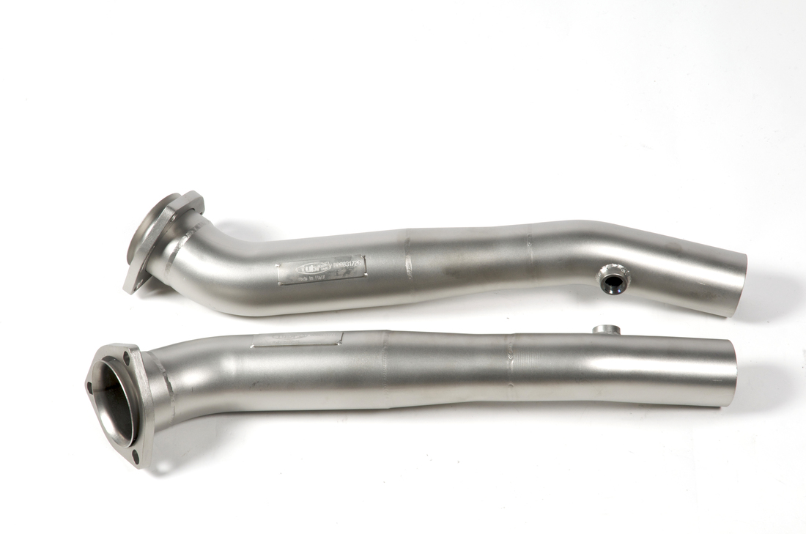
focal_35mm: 108
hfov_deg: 19.0
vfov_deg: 12.6
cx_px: 403
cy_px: 267
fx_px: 2413
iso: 200
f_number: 16
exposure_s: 1/125
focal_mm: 72
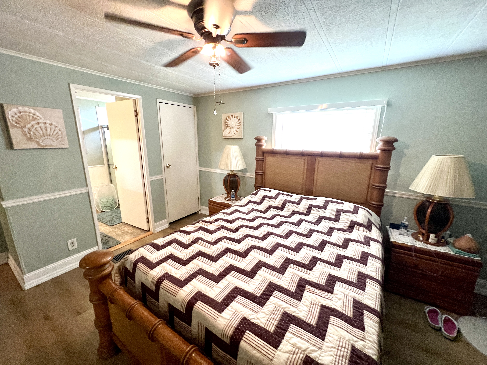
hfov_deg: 106.2
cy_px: 182
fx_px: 183
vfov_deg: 89.9
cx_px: 244
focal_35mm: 13
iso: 200
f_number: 1.8
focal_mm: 1.57
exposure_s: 1/60
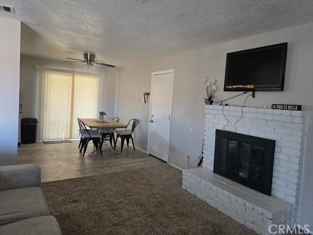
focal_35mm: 24
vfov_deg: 56.8
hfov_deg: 71.6
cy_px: 114
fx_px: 217
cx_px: 158
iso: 250
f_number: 1.7
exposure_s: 1/120
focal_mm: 6.3
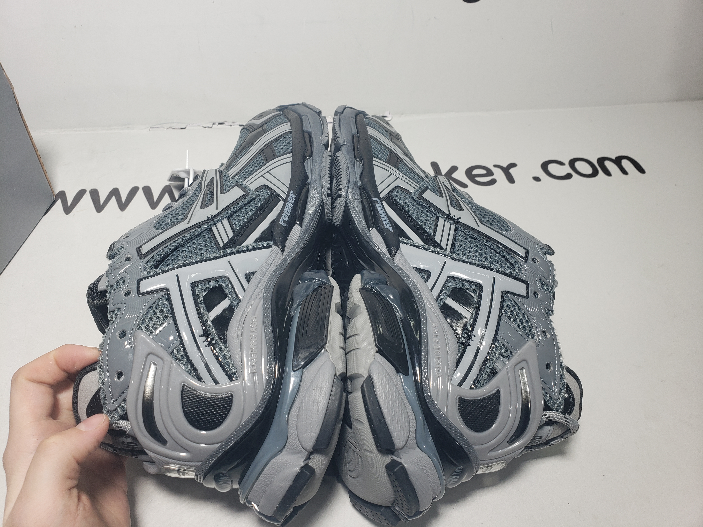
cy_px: 264
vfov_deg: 53.1
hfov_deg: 67.3
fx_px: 528
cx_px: 352
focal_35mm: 26
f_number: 2.4
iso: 50
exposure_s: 1/117
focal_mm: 4.3
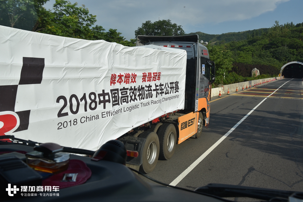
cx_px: 152
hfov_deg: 54.4
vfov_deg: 37.9
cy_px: 101
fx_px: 295
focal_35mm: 35
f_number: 10
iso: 200
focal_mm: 35
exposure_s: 1/400
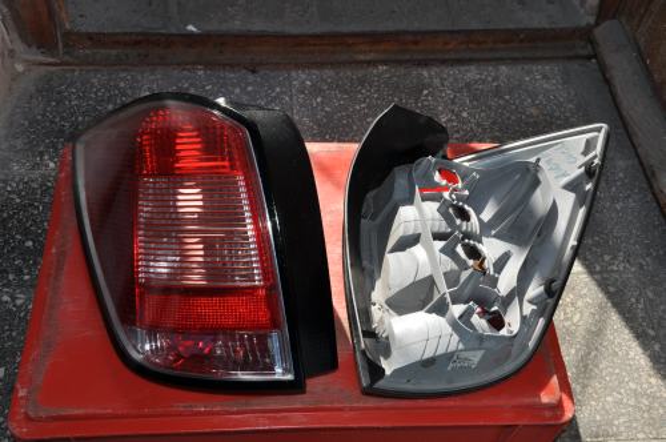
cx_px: 333
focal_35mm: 45
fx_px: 831
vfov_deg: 29.8
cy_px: 221
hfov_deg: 43.7
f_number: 9
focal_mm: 30
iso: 200
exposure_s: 1/200
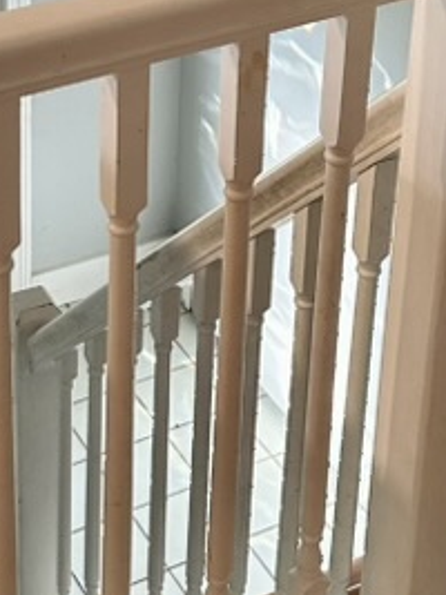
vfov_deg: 20.7
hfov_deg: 16.0
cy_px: 22
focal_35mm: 92
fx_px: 1582
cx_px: 198
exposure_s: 1/60
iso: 250
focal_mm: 6.86
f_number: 1.78
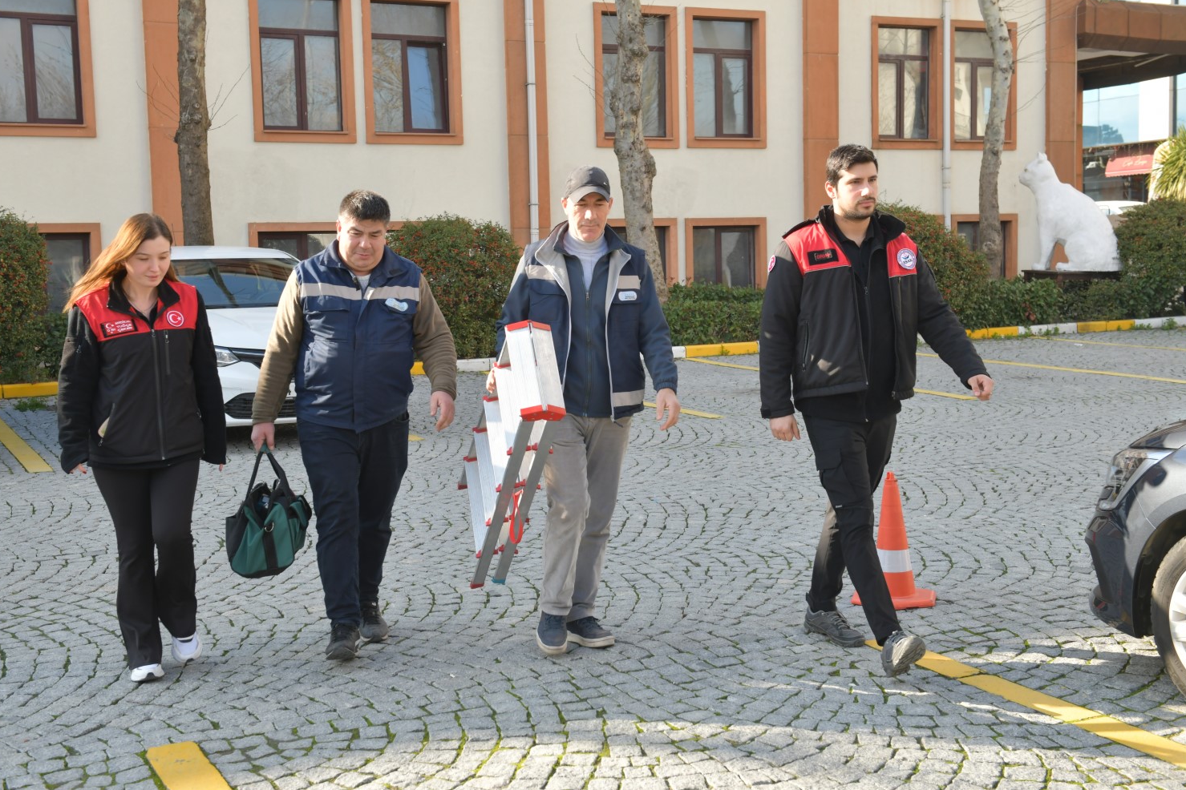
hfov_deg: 42.7
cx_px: 574
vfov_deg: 29.2
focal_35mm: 46
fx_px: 1515
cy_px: 374
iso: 400
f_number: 6.3
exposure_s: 1/400
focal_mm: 42
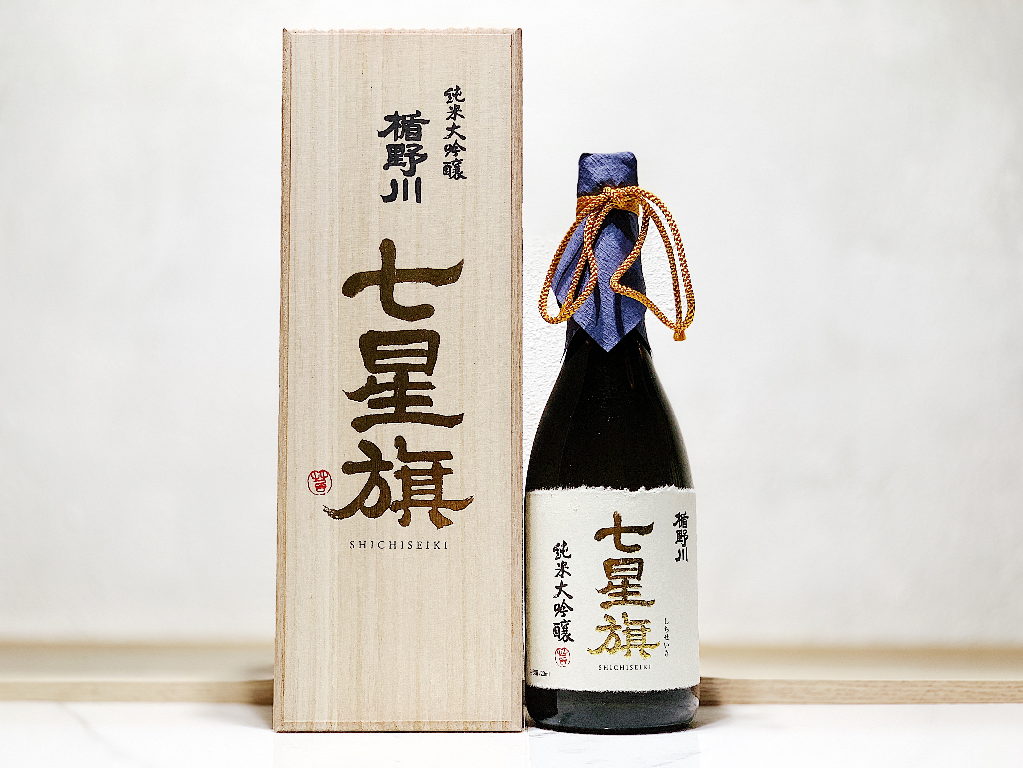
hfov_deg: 36.8
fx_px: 1537
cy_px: 384
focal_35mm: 52
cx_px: 512
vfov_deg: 28.0
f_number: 2.4
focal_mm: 6
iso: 100
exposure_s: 1/60
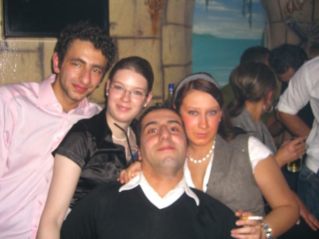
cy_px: 120
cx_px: 160
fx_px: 350
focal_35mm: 38
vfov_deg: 37.7
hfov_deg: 49.0
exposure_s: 1/60
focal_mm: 7.9
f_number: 2.8
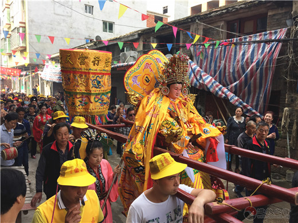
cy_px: 112
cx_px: 149
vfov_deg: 48.2
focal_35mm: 29
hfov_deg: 61.7
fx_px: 250
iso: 32
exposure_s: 1/335
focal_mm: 4.15
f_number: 2.2
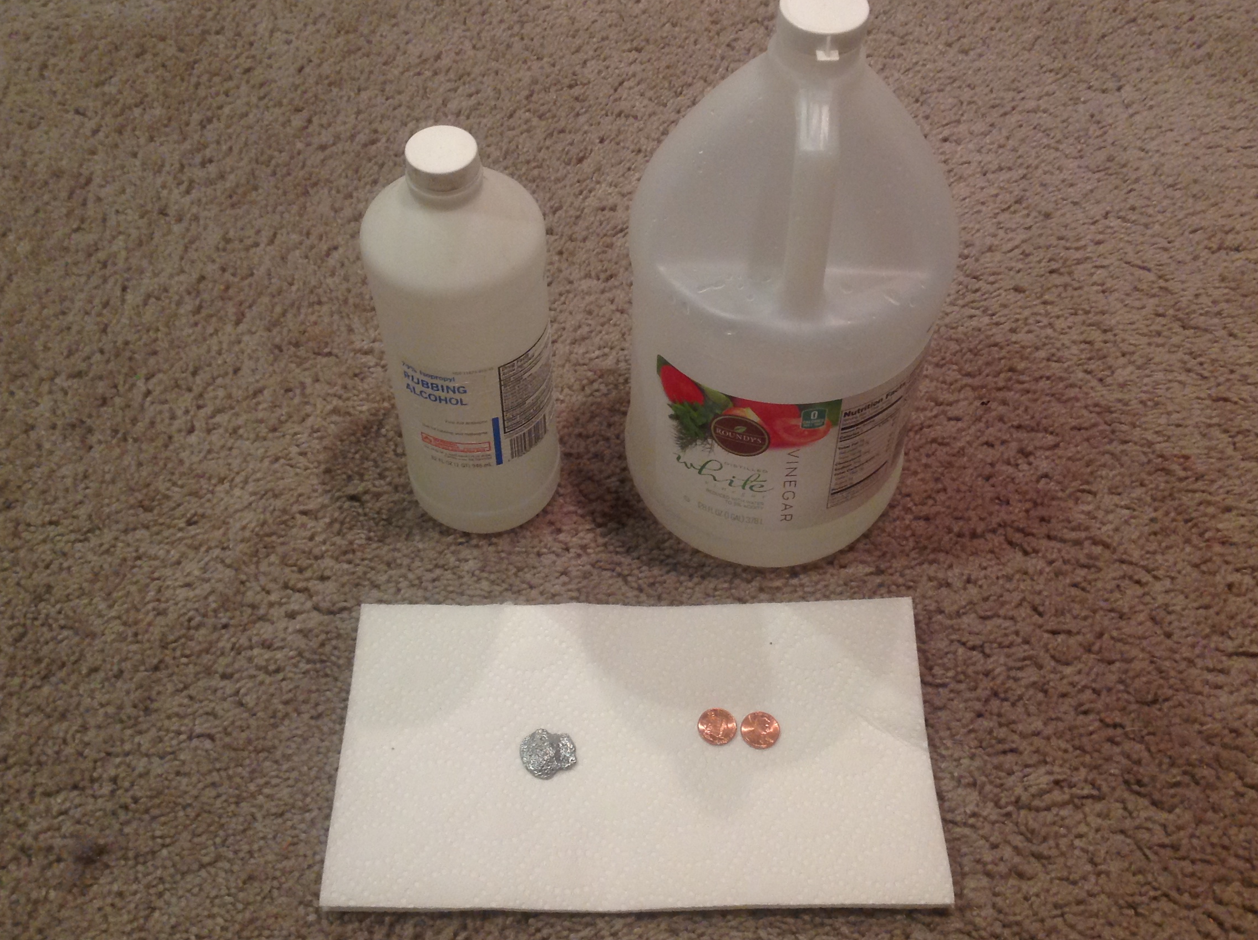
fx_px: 1452
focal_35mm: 40
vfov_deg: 35.9
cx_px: 664
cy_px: 433
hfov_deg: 46.8
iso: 125
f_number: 2.4
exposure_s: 1/15
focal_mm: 4.28
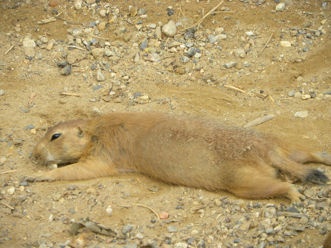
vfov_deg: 5.1
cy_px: 124
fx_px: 2783
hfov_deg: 6.8
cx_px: 166
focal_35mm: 291
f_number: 4.5
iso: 64
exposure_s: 1/143
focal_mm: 51.8
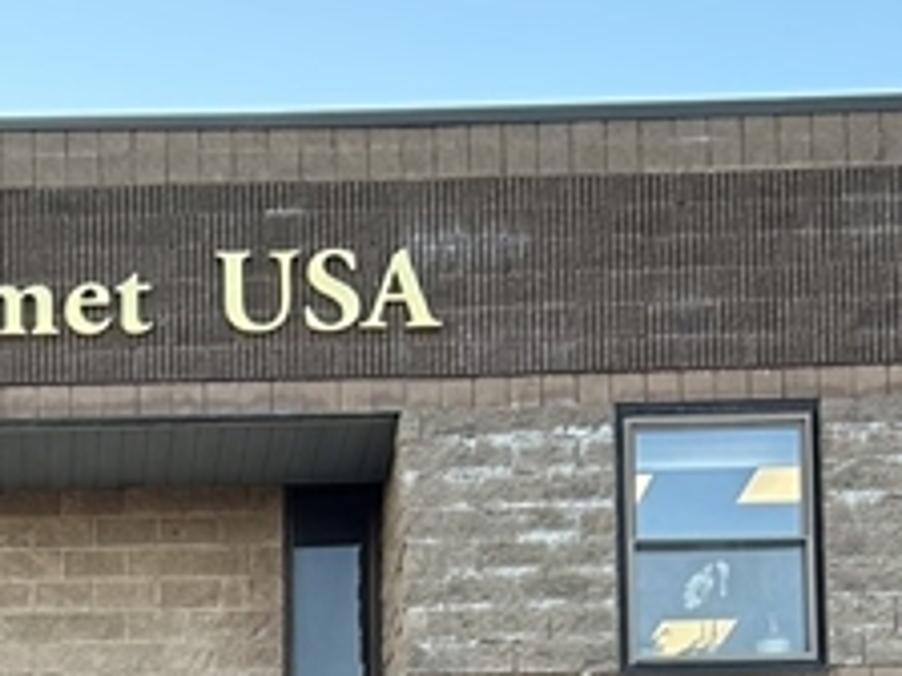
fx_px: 3101
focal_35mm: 119
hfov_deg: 16.2
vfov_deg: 11.3
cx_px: -36
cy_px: 1340
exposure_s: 1/274
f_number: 1.5
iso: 50
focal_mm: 5.7
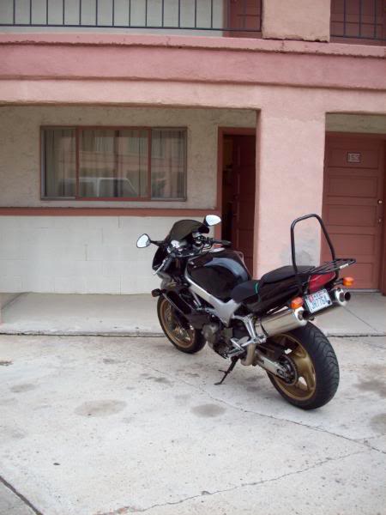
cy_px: 258
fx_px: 550
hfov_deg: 38.7
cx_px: 193
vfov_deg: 50.1
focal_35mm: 37
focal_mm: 6.2
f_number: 2.8
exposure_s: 1/215
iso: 80
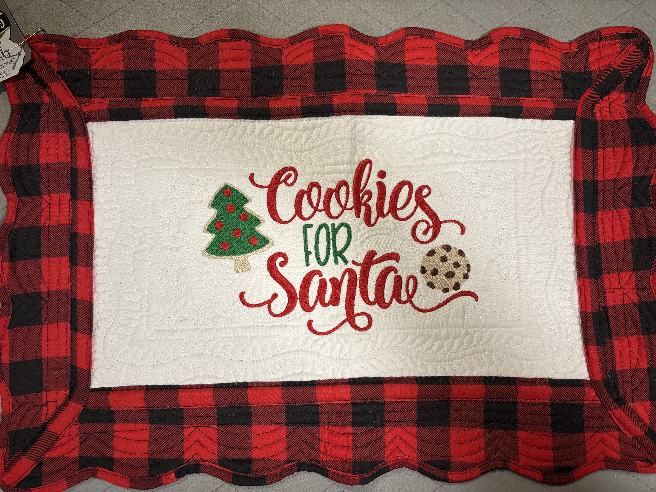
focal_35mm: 26
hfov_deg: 67.3
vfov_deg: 53.1
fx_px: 493
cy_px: 246
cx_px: 328
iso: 125
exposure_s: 1/88
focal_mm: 5.96
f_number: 1.6
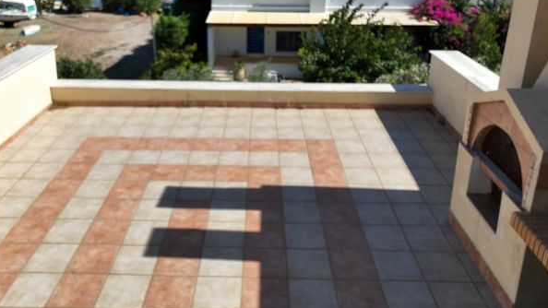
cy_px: 84
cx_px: 242
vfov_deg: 37.0
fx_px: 450
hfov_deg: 62.4
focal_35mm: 31
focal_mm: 12.29
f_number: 2.8
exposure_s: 1/2500
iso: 110
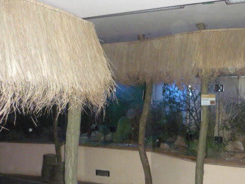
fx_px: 325
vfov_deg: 31.3
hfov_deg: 41.0
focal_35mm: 46
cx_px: 153
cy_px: 118
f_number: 2.8
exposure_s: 1/30
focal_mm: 5.5
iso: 640
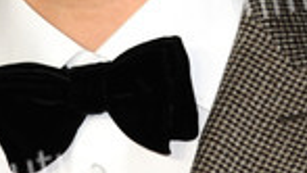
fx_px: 6090
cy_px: -121
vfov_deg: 1.6
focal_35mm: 747
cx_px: 89
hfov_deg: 2.9
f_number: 4.5
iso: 320
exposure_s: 1/200
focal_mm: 175
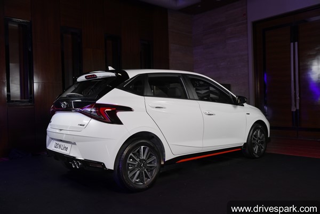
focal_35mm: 32
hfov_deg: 58.7
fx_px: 284
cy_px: 107
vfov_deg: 41.1
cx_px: 160
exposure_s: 1/80
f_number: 5
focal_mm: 32
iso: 400
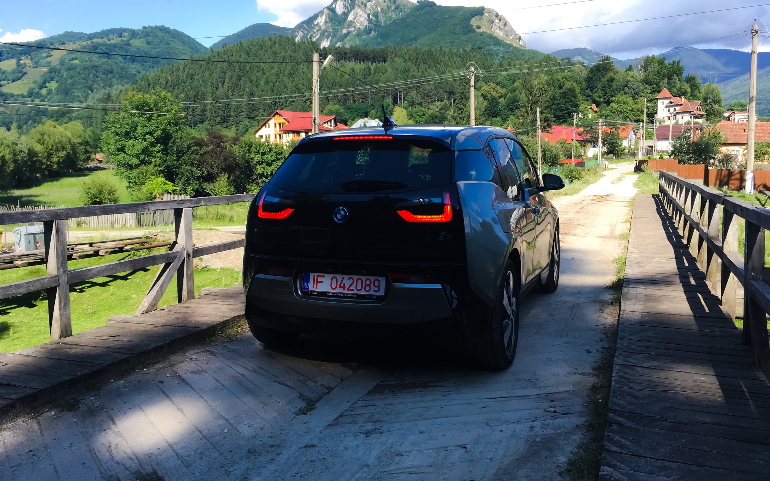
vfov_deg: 40.6
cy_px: 219
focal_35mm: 31
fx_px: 651
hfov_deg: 61.2
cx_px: 383
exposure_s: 1/635
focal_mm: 4.15
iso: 25
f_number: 2.2
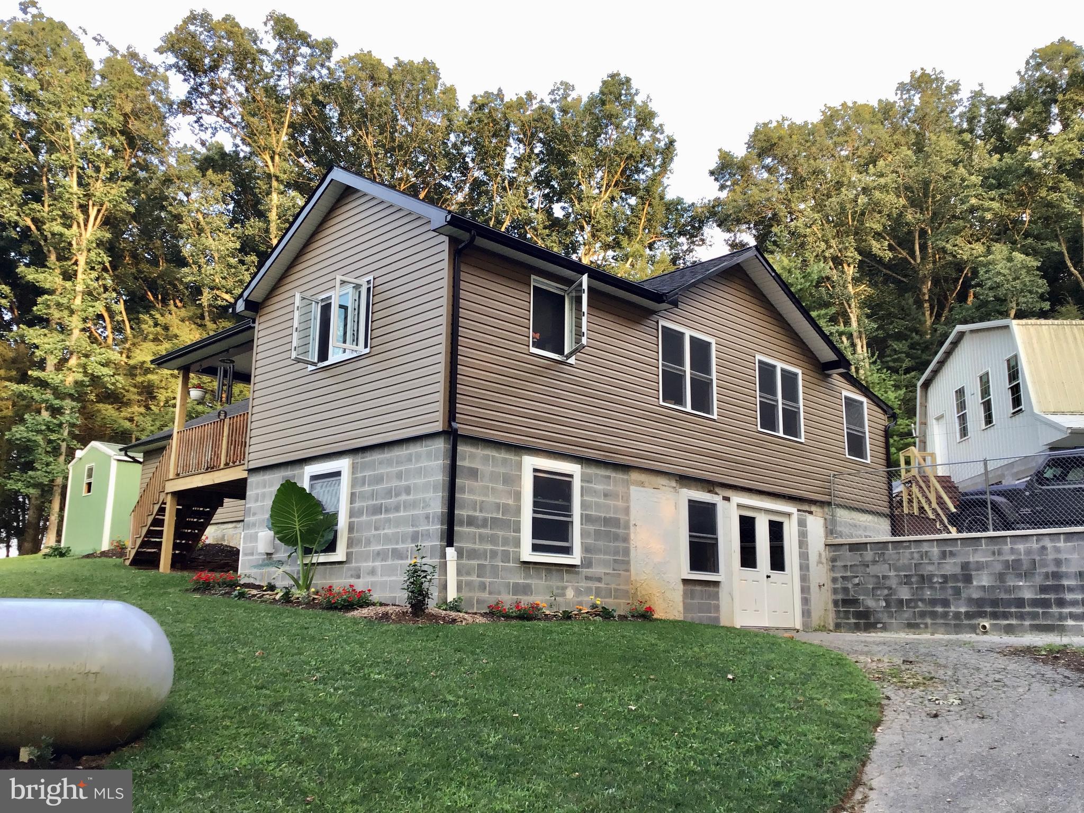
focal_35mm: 31
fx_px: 971
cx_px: 542
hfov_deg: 58.4
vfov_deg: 45.4
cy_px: 406
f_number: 2.4
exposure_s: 1/60
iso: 32
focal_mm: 3.3
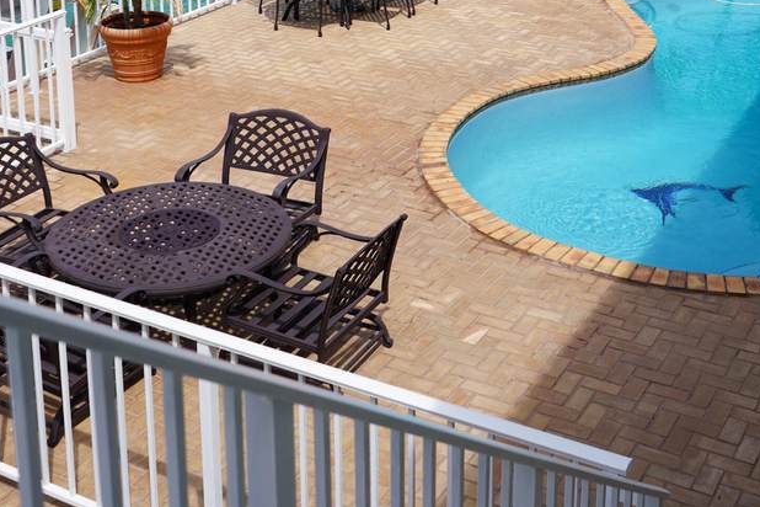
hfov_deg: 34.5
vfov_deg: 22.4
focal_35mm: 58
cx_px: 410
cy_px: -15
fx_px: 1224
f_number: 5
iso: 100
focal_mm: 28
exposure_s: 1/800
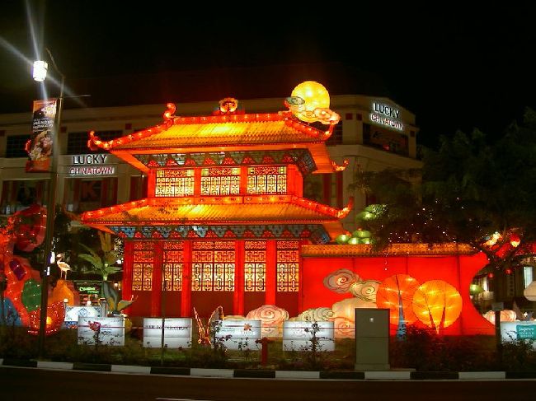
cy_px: 200
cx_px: 268
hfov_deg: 47.9
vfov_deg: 36.8
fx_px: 604
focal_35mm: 39
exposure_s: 1/22.6
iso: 100
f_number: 2.8
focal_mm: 8
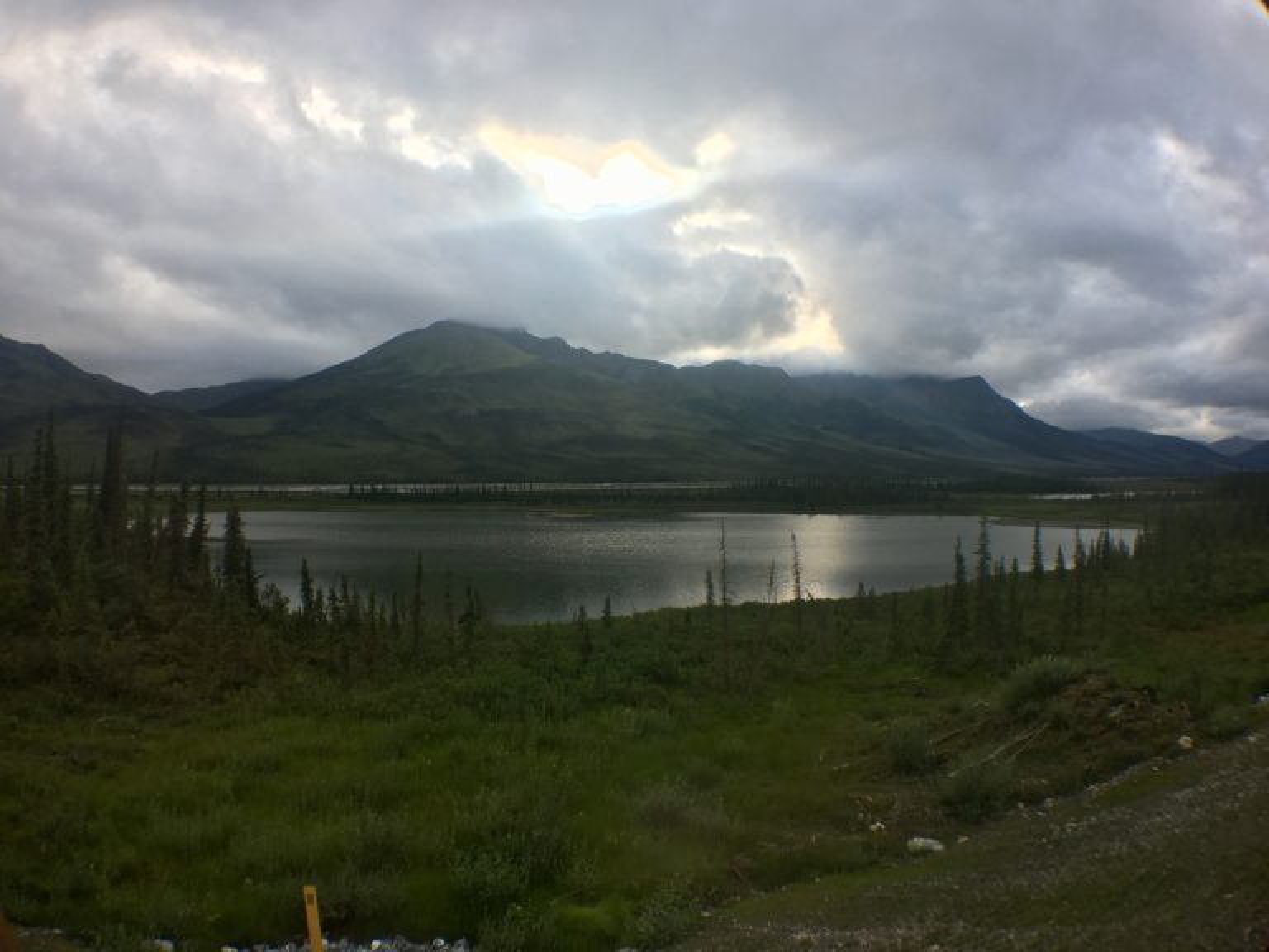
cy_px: 476
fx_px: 1063
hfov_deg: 61.7
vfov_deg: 48.2
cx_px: 634
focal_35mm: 29
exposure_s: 1/553
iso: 25
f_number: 2.2
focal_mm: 4.15
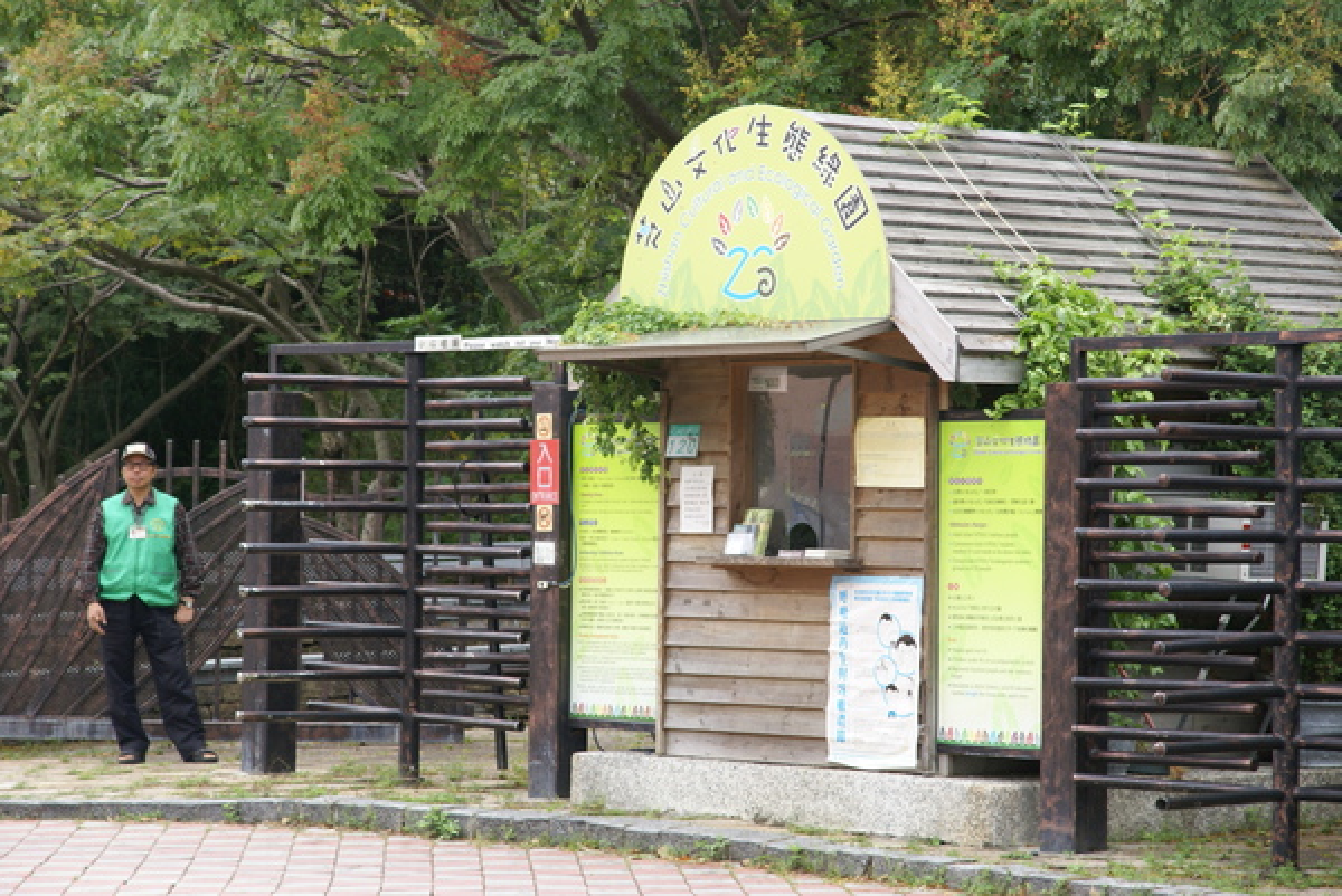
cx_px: 671
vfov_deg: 11.4
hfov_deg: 17.0
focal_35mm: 120
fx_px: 4476
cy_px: 448
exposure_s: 1/125
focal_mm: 80
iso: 160
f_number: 6.3
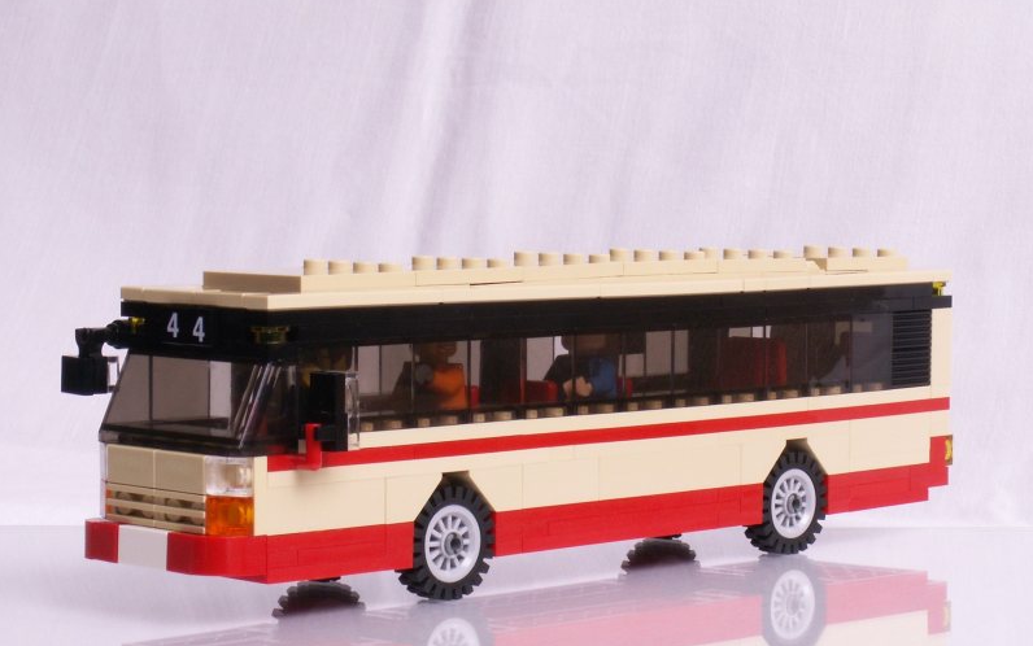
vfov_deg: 15.7
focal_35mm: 83
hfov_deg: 24.9
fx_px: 2337
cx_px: 516
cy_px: 311
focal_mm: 13
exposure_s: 1/3
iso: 50
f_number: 8
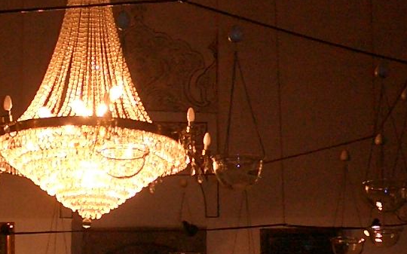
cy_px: 258
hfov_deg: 22.1
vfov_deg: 13.8
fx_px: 1031
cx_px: 107
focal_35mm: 93
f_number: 3.5
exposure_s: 1/40
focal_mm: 5.6
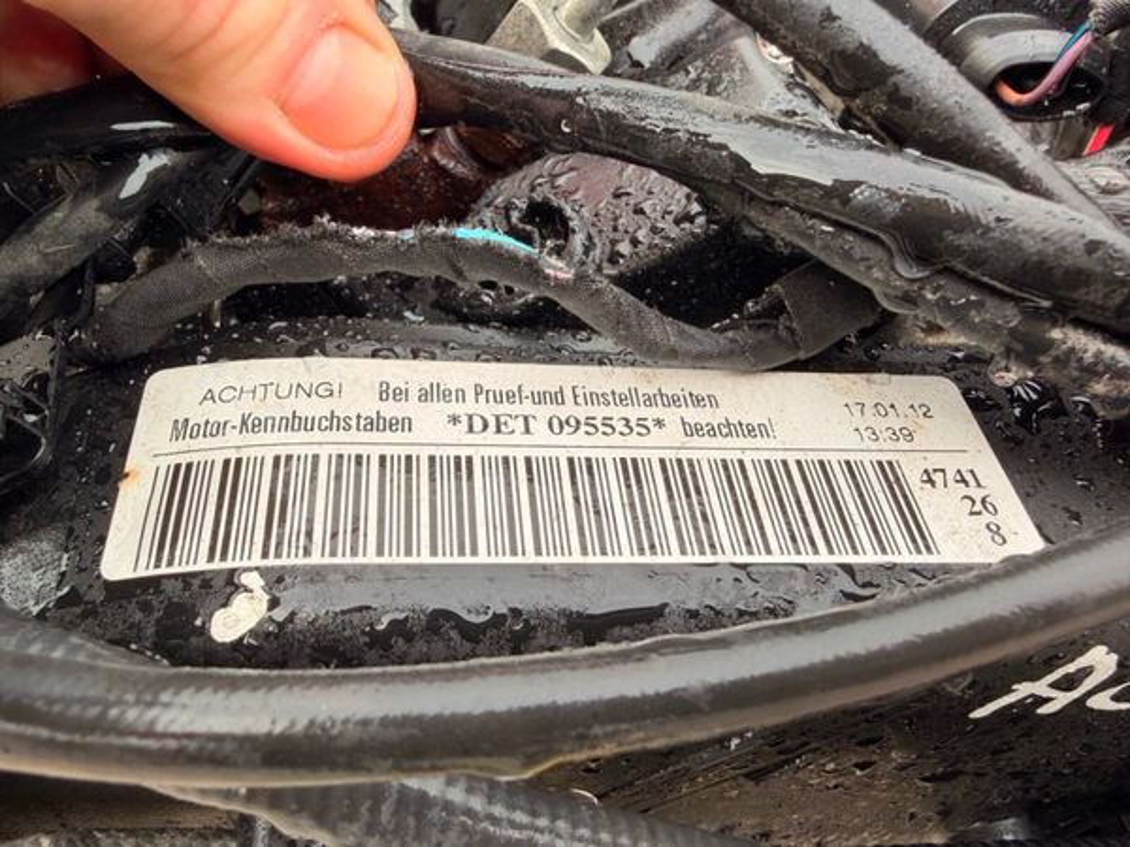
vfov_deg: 56.8
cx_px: 565
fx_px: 783
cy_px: 424
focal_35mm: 24
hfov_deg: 71.6
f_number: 2.2
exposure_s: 1/121
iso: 64
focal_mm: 2.22
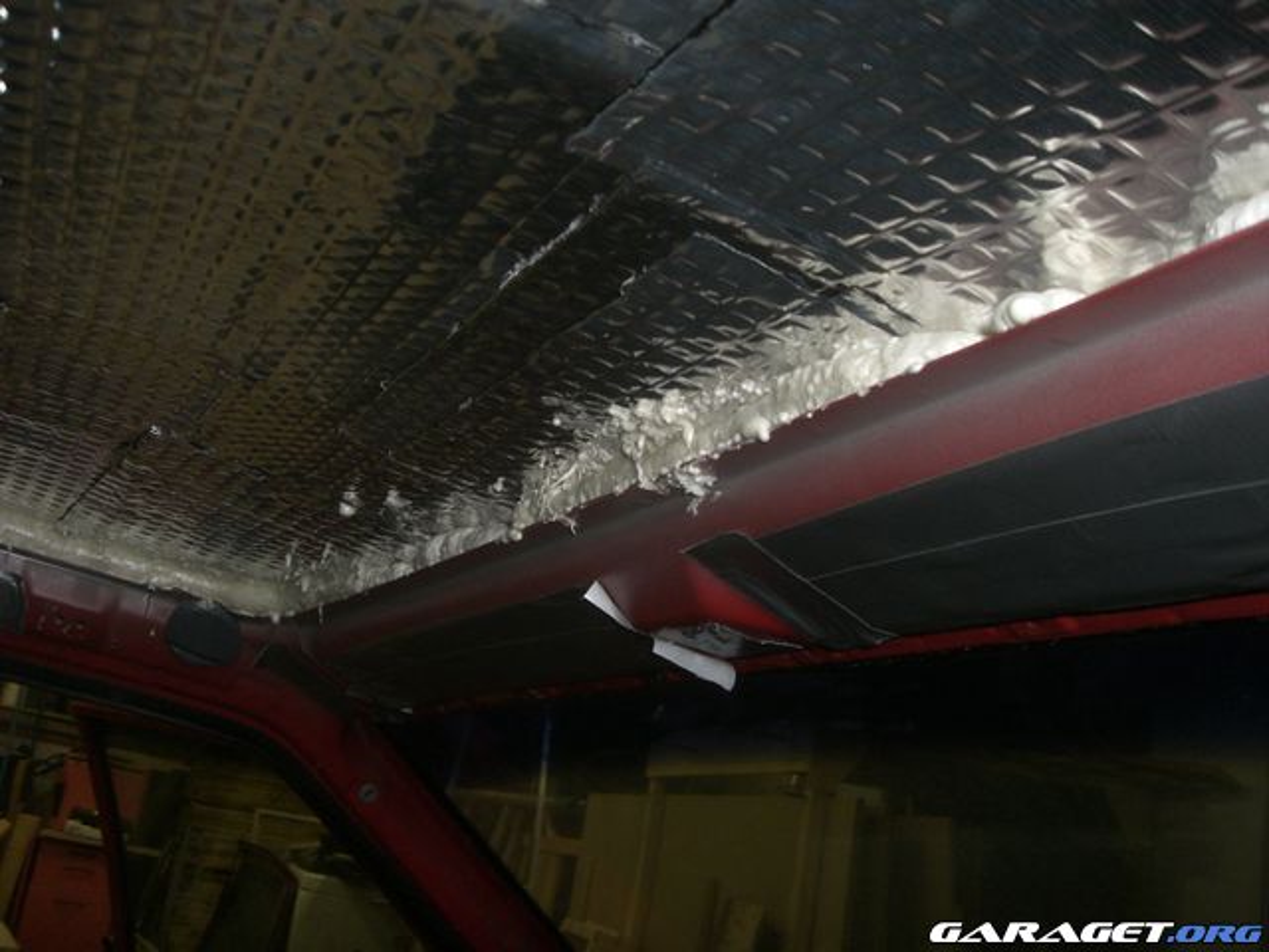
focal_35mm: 38
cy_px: 476
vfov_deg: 37.7
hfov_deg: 49.0
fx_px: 1393
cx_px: 634
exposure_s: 1/60
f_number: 2.7
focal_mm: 6.2
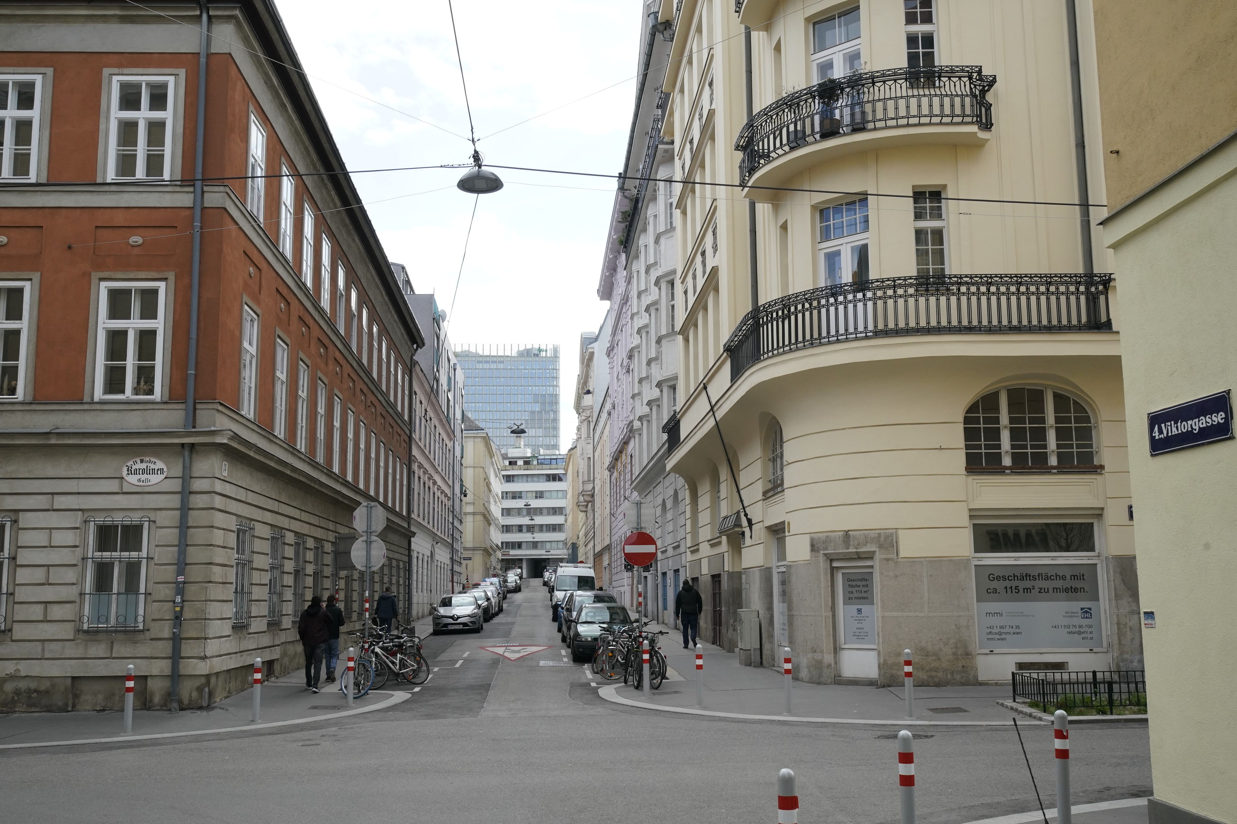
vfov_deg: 37.9
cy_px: 418
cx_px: 627
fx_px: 1203
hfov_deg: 54.4
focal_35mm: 35
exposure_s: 1/400
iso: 1250
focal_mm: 34
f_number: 13
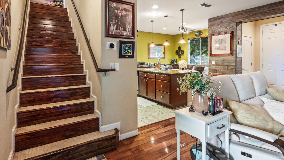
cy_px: 64
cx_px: 143
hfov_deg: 86.6
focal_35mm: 20
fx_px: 151
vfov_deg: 55.4
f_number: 8
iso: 100
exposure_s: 1.6
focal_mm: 17
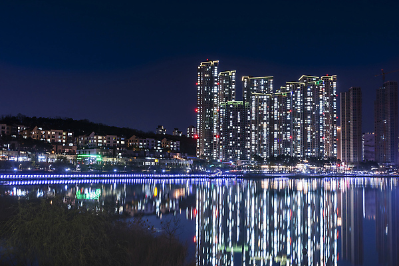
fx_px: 499
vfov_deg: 29.9
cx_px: 200
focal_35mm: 45
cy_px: 133
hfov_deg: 43.6
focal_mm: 45
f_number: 13
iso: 200
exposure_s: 5
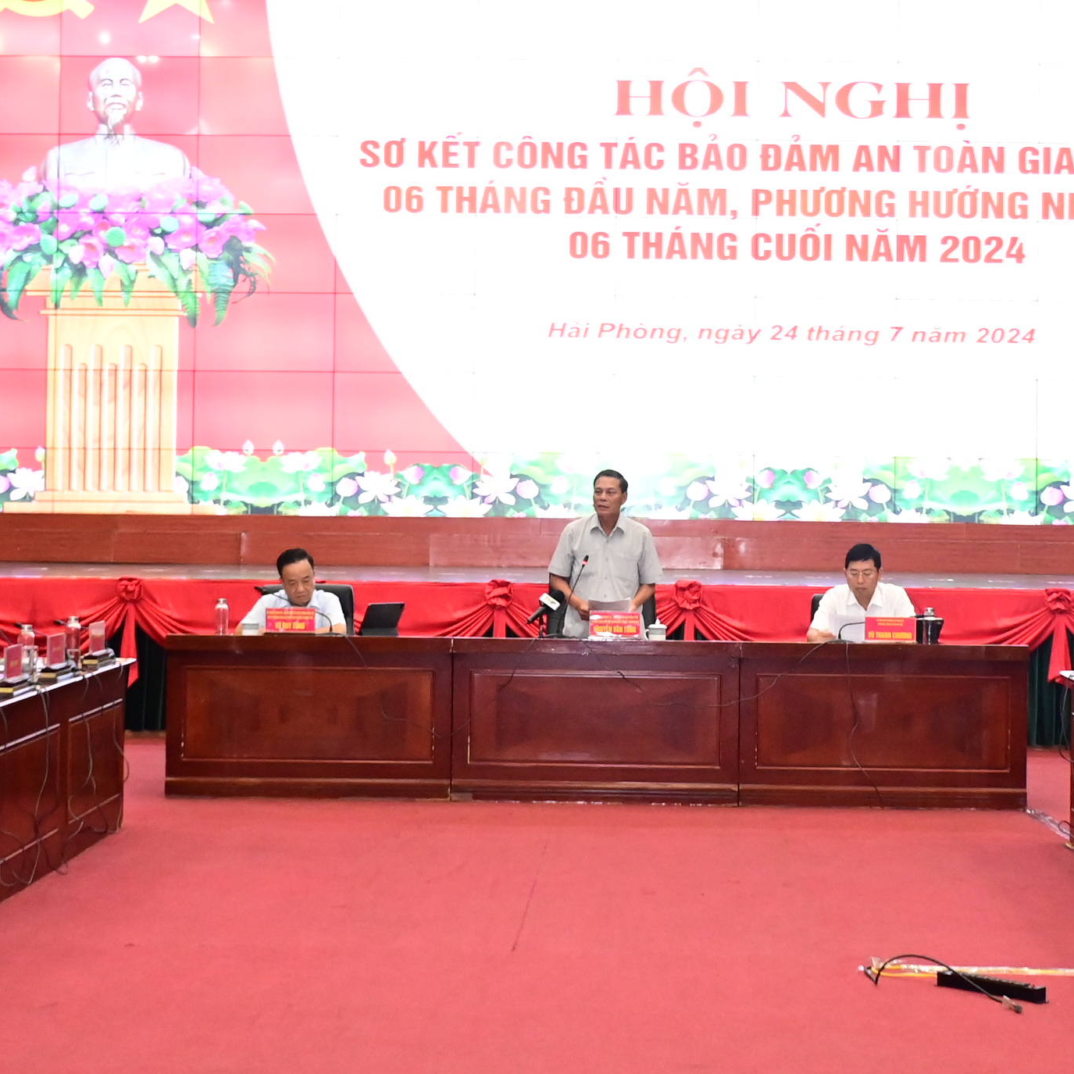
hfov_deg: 24.3
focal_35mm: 71
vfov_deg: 24.3
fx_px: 2492
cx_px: 576
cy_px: 437
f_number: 3.8
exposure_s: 1/200
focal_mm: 26
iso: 3200
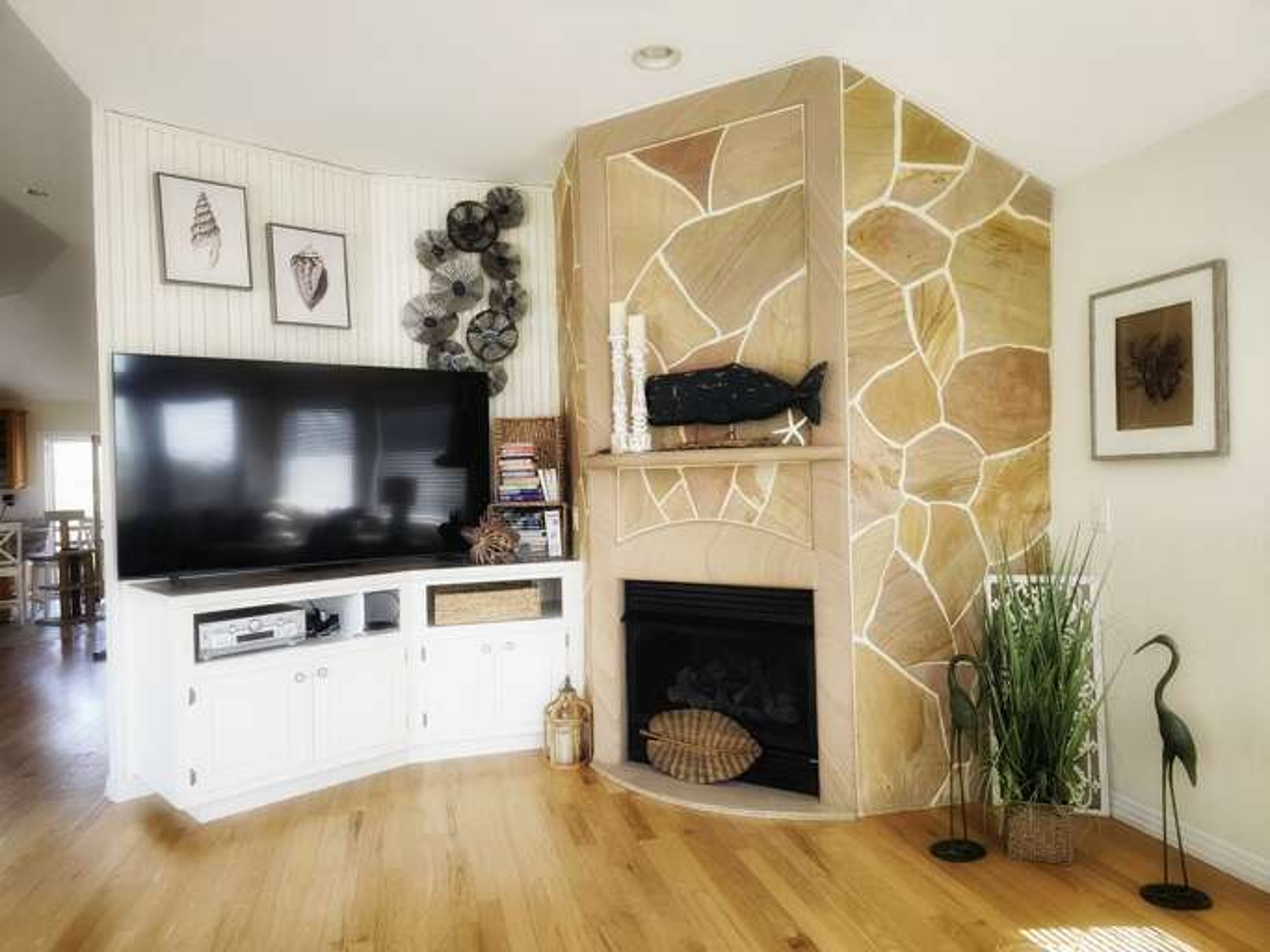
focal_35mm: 23
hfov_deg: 73.9
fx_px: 844
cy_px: 476
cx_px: 635
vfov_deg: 58.9
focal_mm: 6.3
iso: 200
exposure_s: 1/207
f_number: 1.7
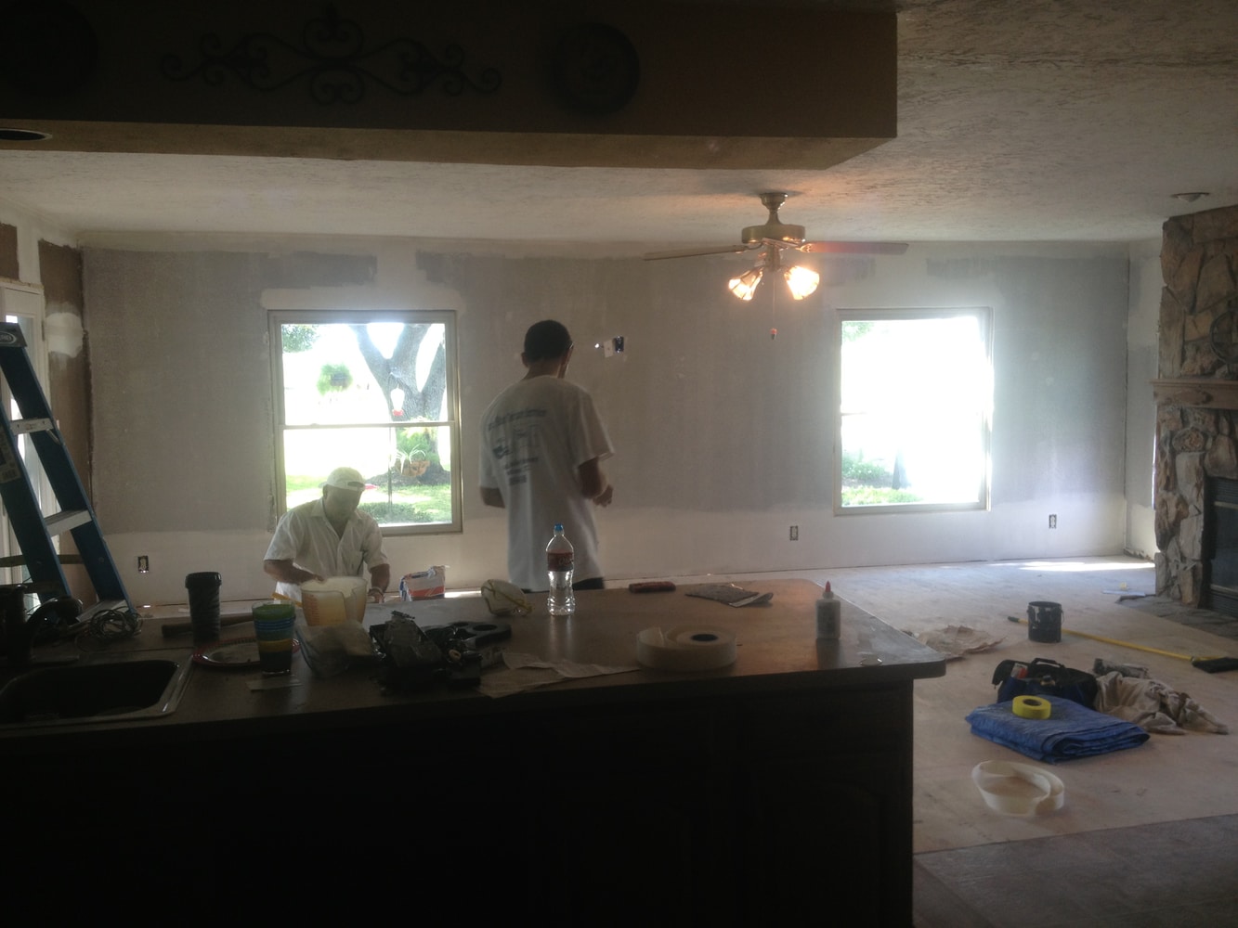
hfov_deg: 52.6
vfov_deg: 40.7
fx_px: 1252
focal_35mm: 35
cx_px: 619
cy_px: 464
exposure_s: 1/40
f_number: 2.4
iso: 50
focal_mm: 4.28
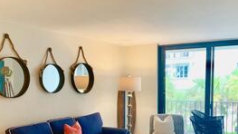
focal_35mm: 43
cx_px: 148
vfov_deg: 26.9
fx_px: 271
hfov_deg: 47.0
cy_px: 117
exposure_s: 1/60
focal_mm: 4.25
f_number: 1.8
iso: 250
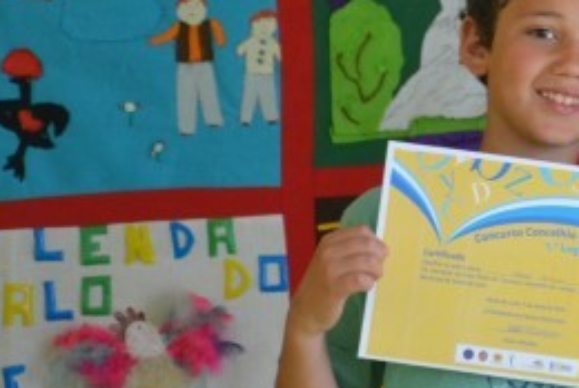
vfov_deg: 3.2
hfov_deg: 4.7
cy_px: 29
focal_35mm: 435
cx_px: 704
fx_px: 7010
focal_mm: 105
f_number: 5.6
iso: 1800
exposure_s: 1/60
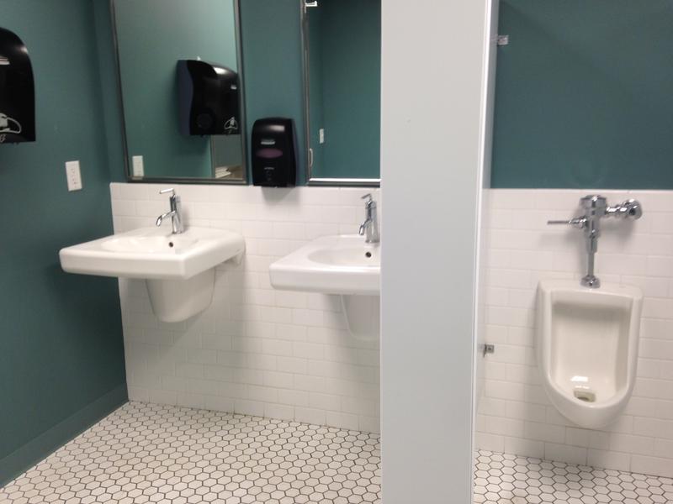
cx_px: 336
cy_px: 252
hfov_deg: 55.4
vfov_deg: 42.9
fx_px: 642
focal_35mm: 33
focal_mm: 4.12
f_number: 2.4
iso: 50
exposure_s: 1/30
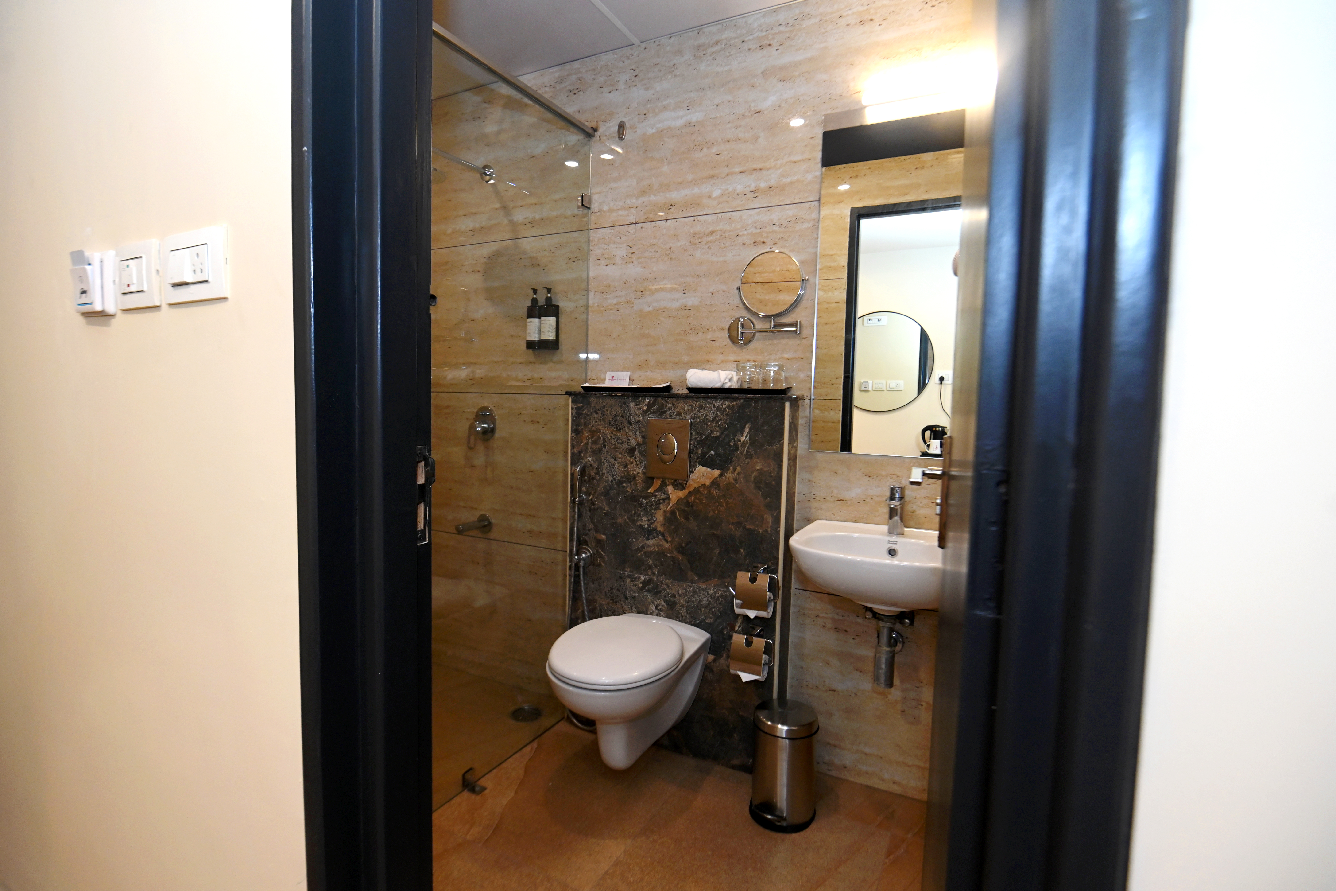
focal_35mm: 17
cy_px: 438
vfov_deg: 70.4
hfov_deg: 93.3
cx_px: 660
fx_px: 631
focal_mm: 16
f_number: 4
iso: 1250
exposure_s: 1/100
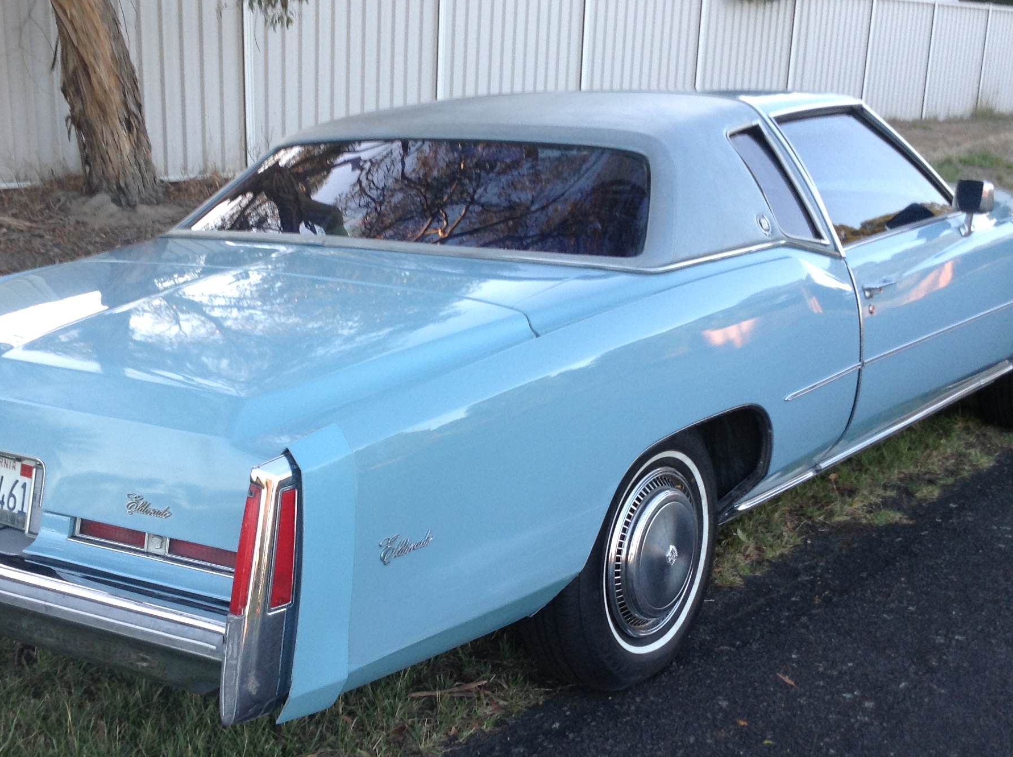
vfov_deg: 30.1
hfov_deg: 39.6
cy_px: 445
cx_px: 417
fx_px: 1403
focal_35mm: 48
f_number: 2.4
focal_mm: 3.3
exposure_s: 1/60
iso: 25
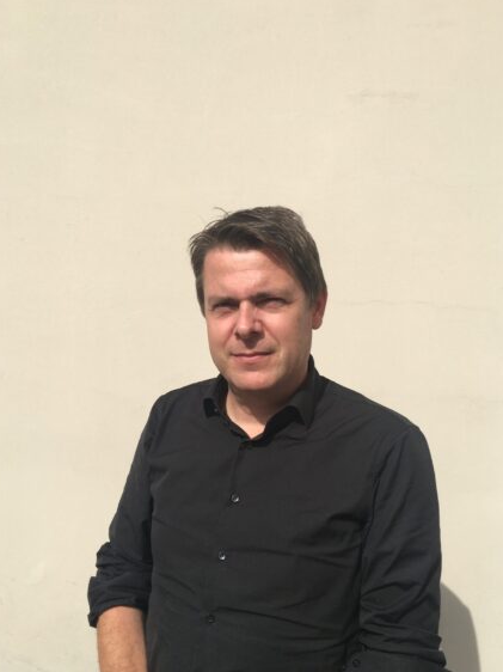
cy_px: 344
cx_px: 248
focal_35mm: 32
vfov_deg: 56.8
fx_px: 620
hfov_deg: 44.1
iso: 25
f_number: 2.2
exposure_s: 1/1538
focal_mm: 4.15
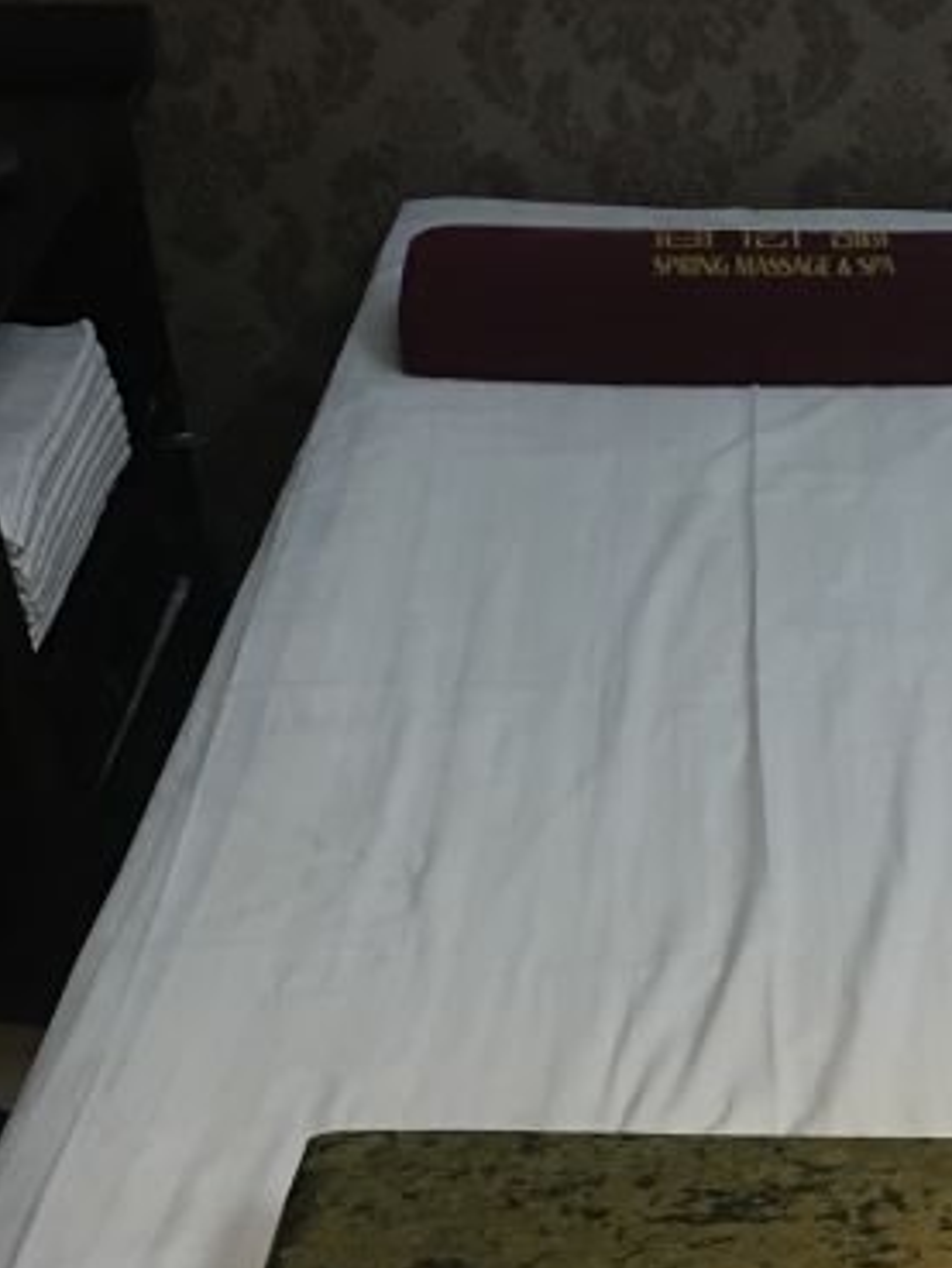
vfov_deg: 33.9
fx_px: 2016
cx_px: 727
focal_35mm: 55
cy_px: 1003
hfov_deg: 26.2
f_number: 2.2
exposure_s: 1/8
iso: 100
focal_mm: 4.15
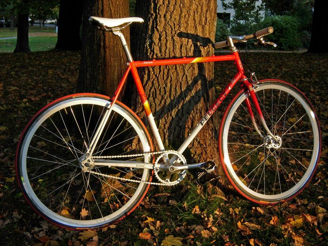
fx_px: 455
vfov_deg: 30.3
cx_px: 164
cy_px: 123
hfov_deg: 39.7
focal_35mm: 48
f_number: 3.1
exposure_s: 1/102
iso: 50
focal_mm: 10.1
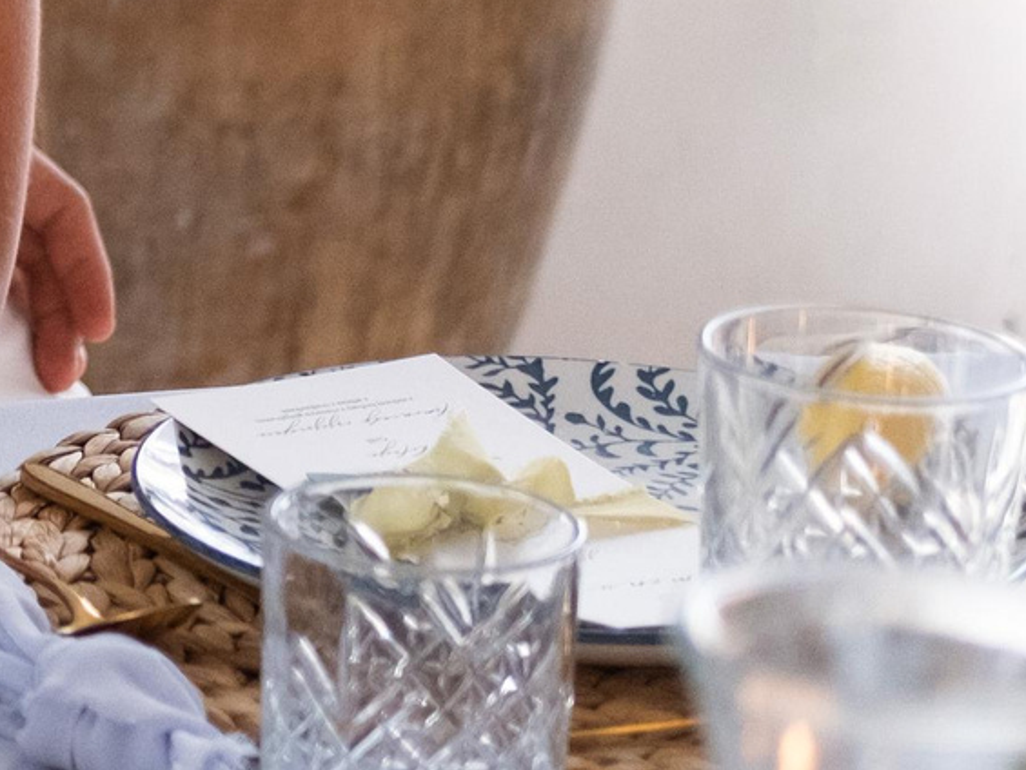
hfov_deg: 8.2
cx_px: -953
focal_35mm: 231
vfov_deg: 6.4
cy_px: -366
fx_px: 6848
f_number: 2
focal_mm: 35
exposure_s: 1/1000
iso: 800
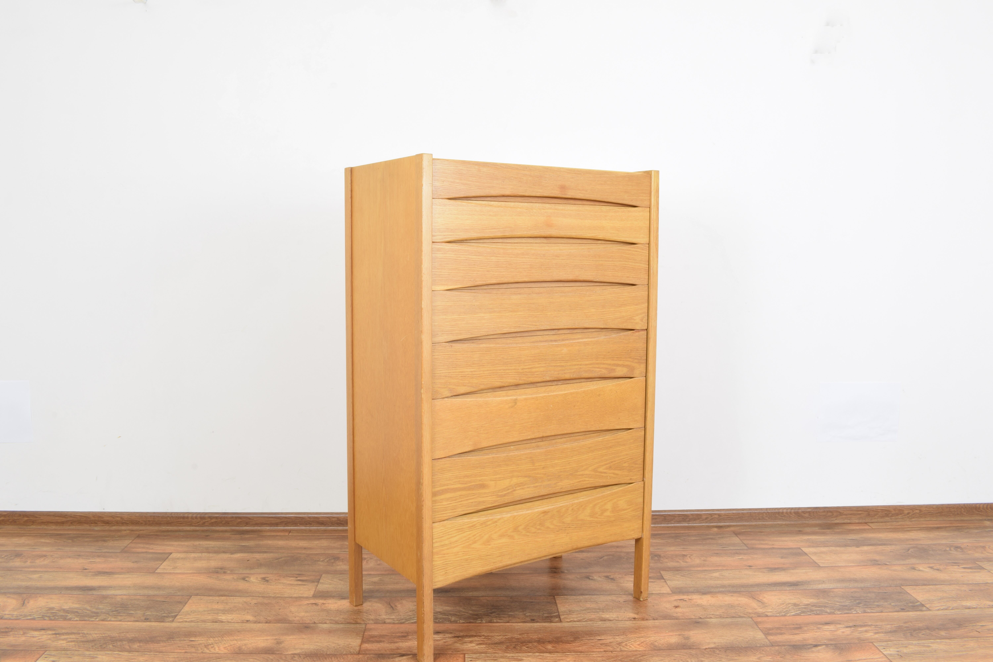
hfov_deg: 61.9
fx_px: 827
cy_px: 331
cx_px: 496
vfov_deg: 43.6
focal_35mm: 30
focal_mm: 20
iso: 100
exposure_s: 5
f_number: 25
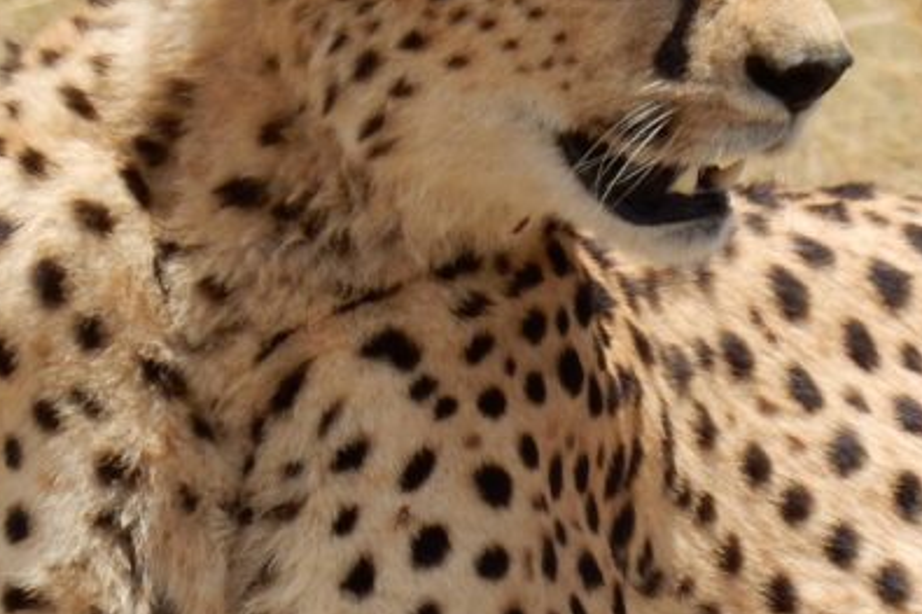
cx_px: 784
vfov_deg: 0.8
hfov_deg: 1.2
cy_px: 549
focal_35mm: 1695
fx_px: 43391
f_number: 6.4
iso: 125
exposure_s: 1/400
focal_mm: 112.2
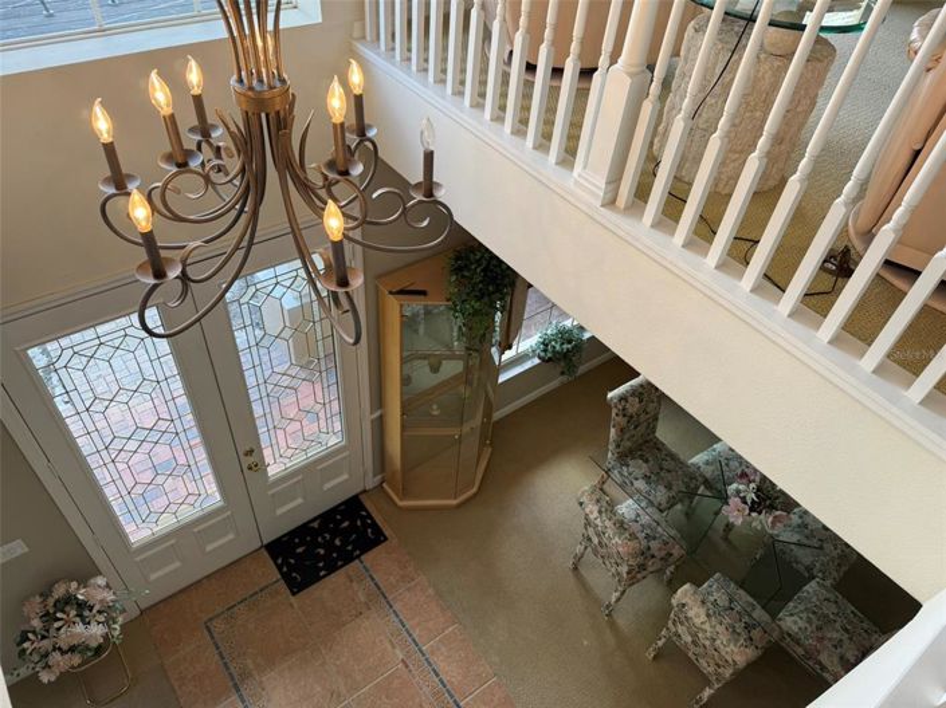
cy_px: 354
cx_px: 473
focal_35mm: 24
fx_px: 656
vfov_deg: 56.8
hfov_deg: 71.6
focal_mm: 6.76
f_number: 1.78
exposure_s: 1/120
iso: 100
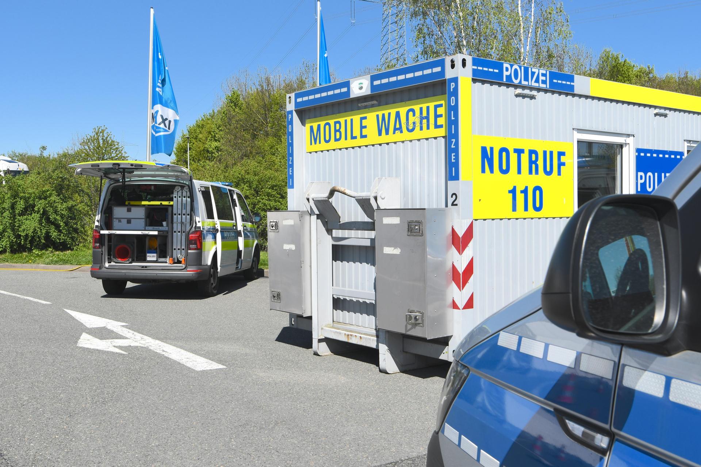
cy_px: 234
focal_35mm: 36
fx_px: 701
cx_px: 350
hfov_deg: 53.1
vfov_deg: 36.9
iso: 63
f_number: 9
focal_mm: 24
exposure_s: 1/250
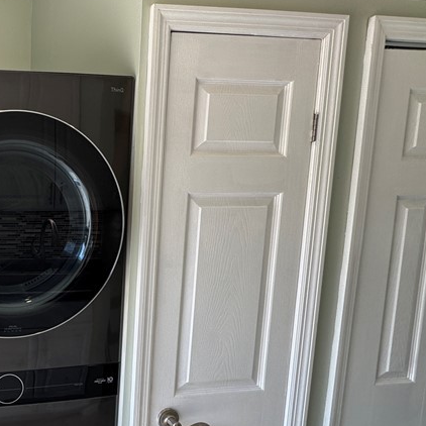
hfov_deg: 42.4
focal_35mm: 30
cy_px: 227
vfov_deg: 54.0
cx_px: -43
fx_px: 418
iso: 80
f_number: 2.2
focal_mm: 2.22
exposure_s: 1/99
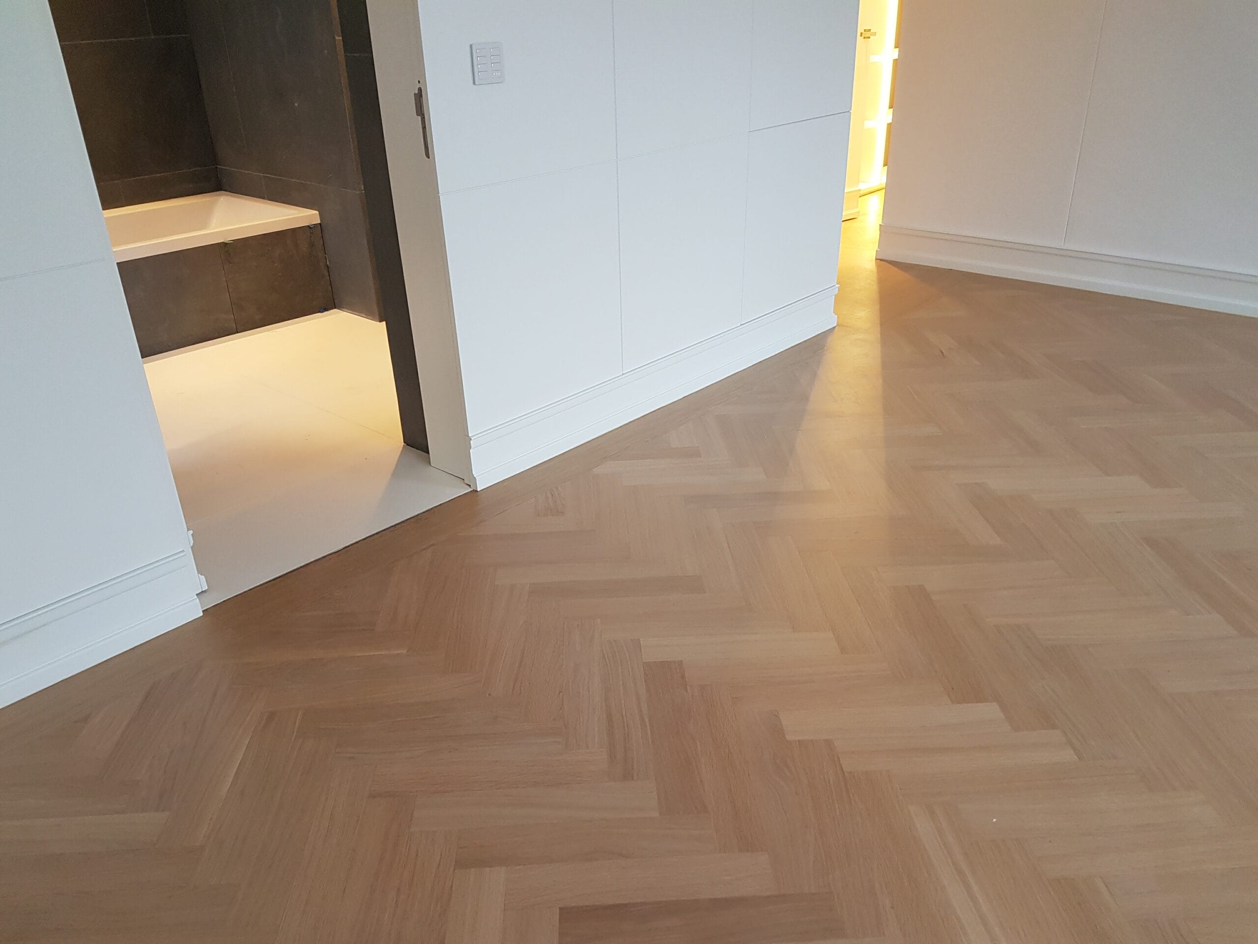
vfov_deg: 53.1
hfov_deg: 67.3
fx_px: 945
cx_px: 629
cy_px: 472
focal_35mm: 26
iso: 125
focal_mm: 4.2
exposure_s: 1/50
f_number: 1.7
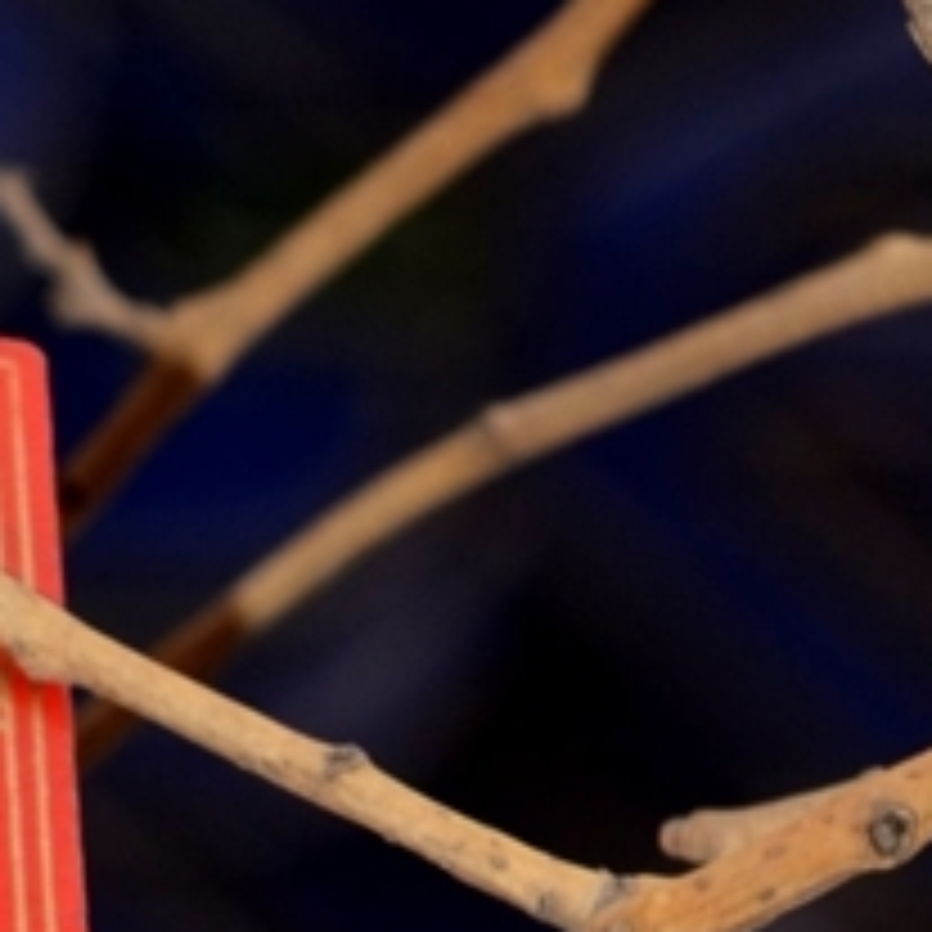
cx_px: -549
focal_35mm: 665
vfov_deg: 2.6
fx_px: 20257
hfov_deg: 2.6
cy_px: 1202
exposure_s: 1/250
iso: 100
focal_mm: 70
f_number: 6.3
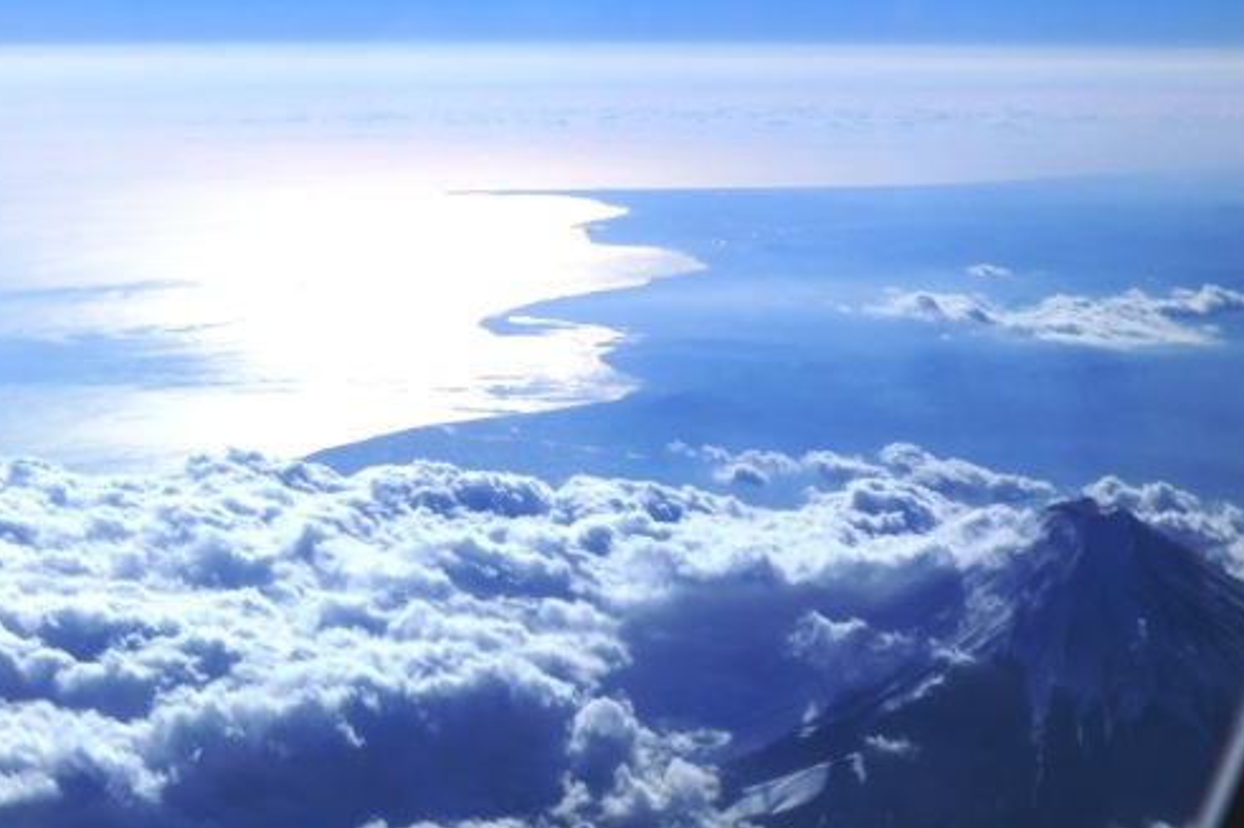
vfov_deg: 18.9
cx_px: 616
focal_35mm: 72
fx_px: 2487
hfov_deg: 28.1
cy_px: 391
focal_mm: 12.2
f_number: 6.3
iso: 80
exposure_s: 1/800
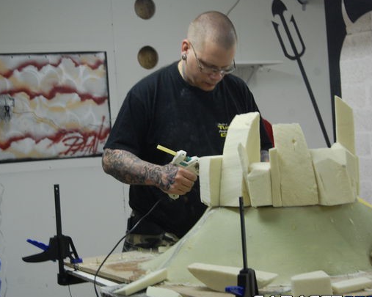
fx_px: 781
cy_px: 151
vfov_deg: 21.5
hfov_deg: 26.7
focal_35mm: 71
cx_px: 142
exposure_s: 1/13
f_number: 5
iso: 800
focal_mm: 40
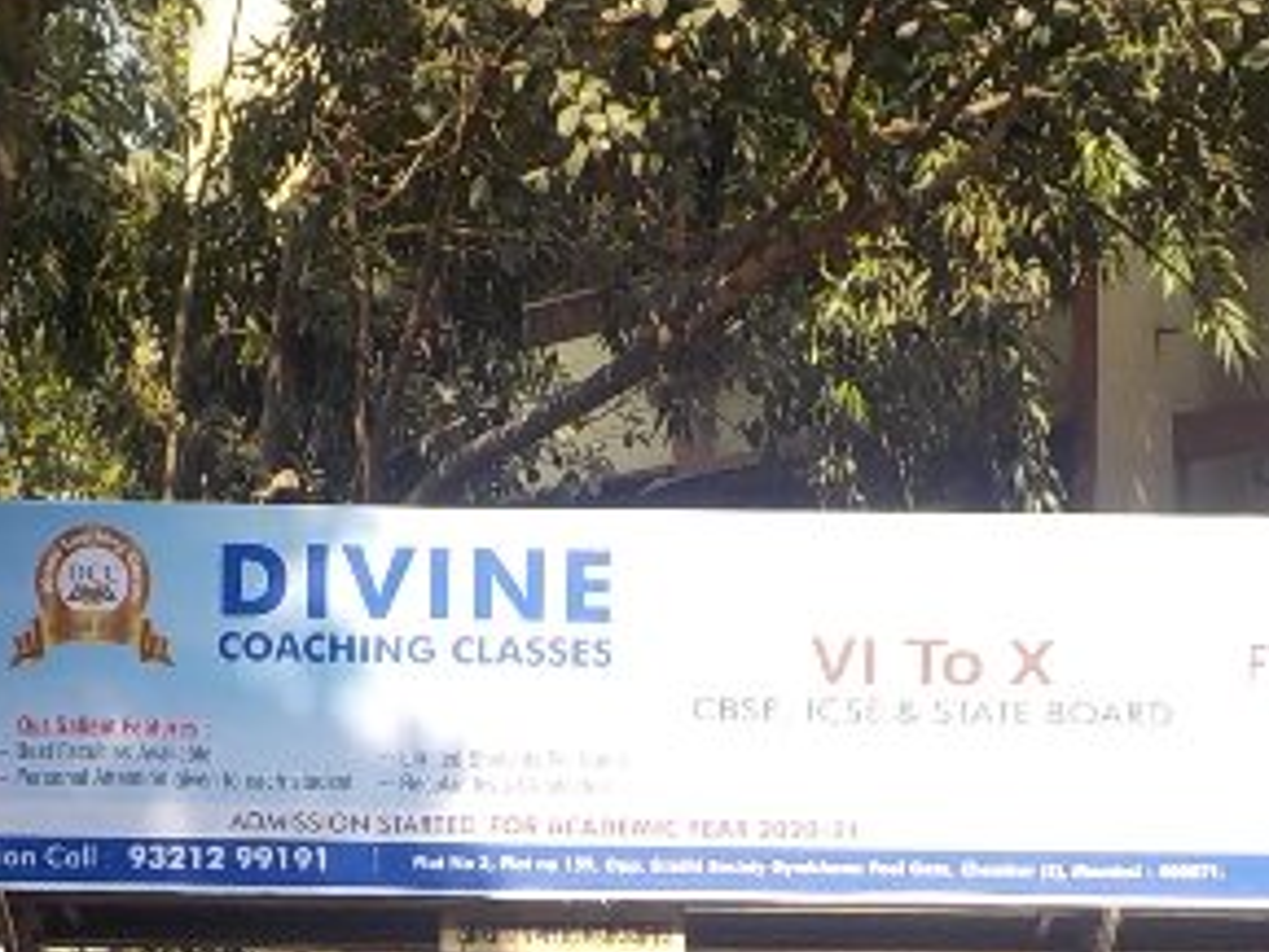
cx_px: 667
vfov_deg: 17.1
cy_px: 1119
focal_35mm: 83
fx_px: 3044
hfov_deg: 23.5
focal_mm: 4.1
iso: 125
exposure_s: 1/400
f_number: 3.3
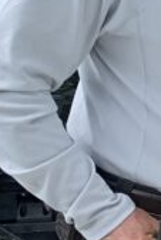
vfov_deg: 12.4
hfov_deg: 6.5
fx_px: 1098
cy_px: 212
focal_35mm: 164
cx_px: 671
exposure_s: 1/687
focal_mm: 4.25
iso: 25
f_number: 1.8
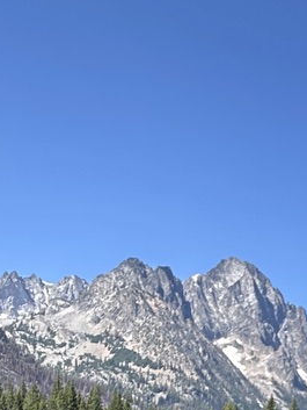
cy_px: 528
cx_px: 365
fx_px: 1028
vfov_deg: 20.6
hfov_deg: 16.3
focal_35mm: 87
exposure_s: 1/458
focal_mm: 2.69
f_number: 1.9
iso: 25
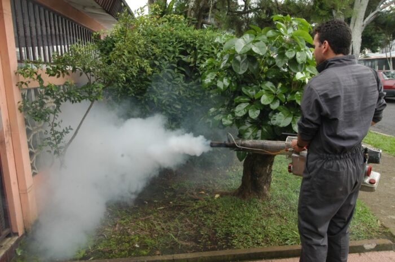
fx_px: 312
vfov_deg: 45.6
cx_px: 198
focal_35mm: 28
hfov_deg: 64.6
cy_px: 131
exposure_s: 1/160
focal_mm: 19
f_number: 7.1
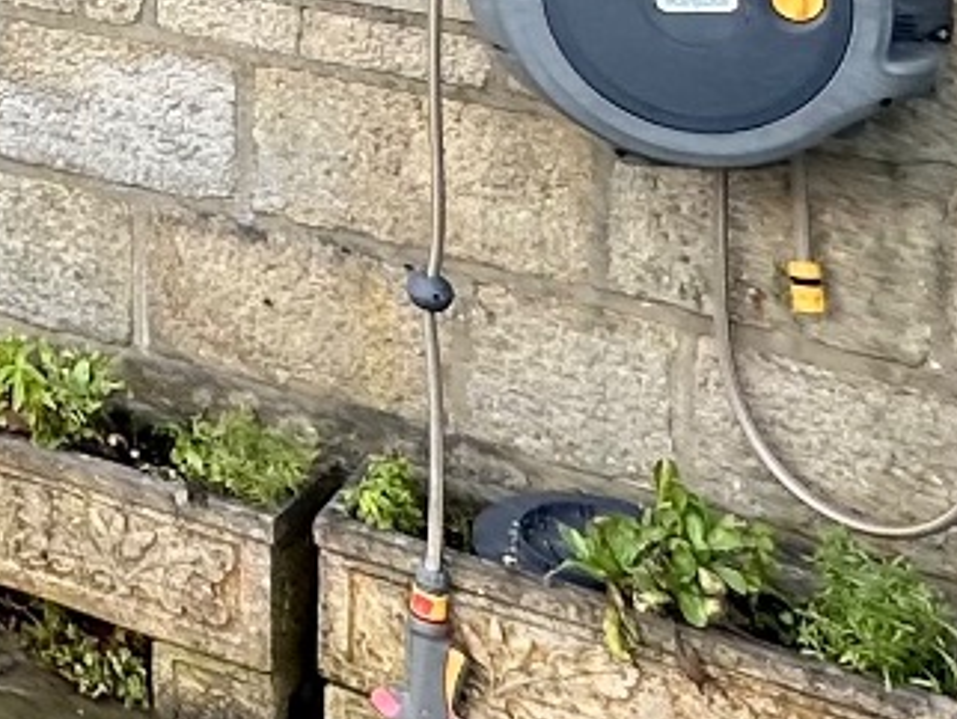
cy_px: -612
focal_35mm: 89
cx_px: -918
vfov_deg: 14.4
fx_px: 2462
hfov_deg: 16.8
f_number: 2.2
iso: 40
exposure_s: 1/263
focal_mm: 2.22
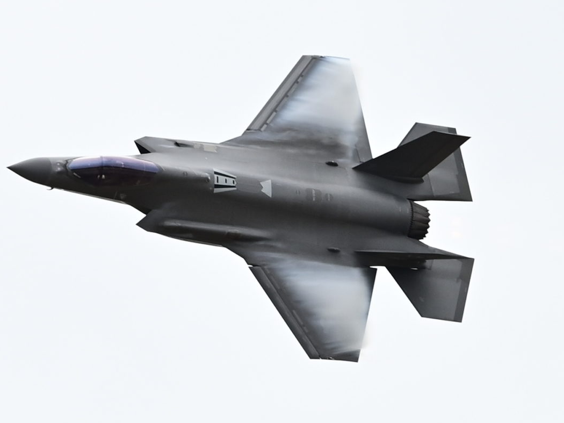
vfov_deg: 5.8
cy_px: 209
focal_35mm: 255
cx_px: 244
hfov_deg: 7.8
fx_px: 4154
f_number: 4.5
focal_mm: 155
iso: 250
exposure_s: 1/2000
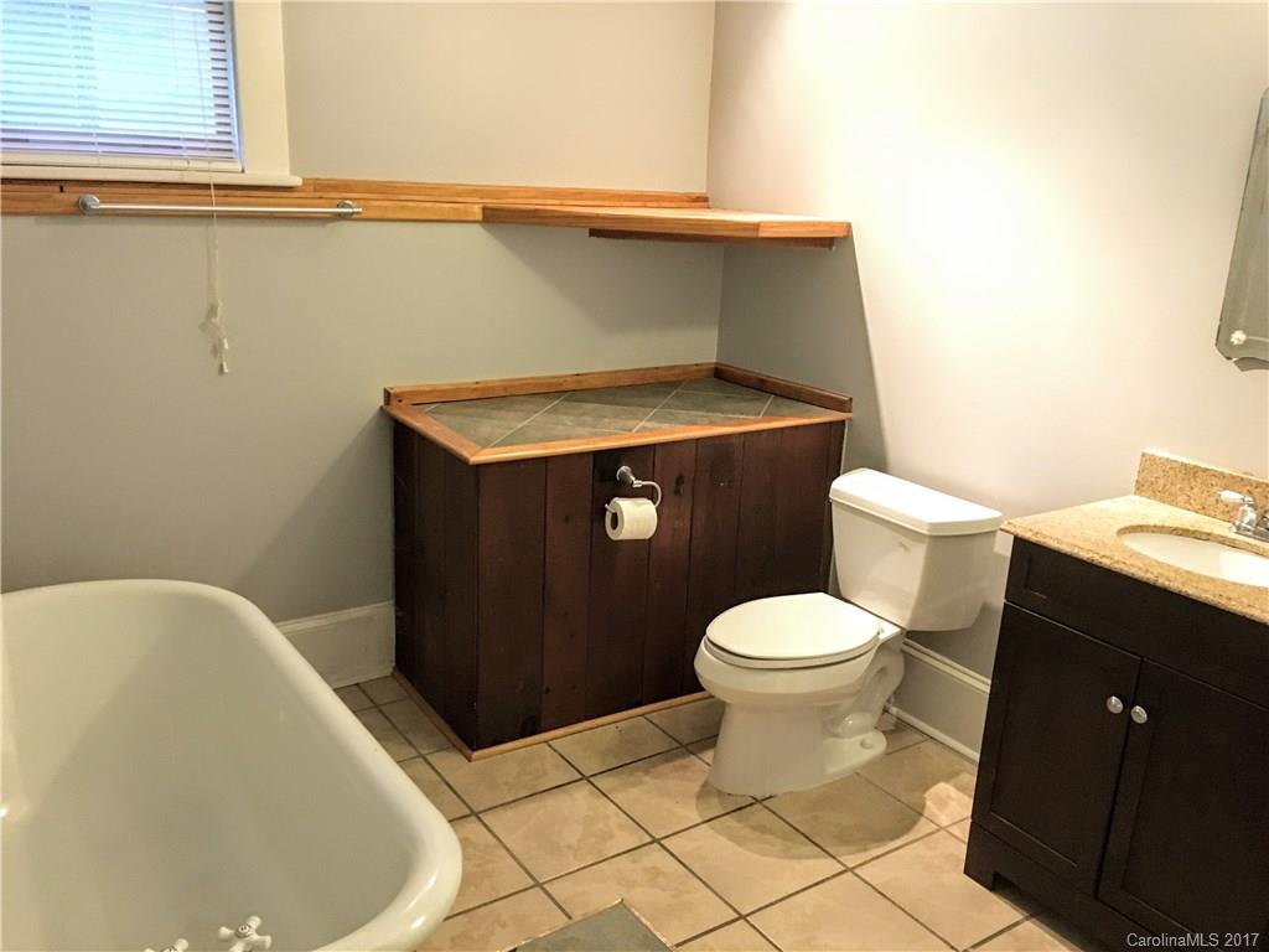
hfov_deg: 61.7
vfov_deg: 48.2
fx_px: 1063
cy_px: 476
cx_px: 634
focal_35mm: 29
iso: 250
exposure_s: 1/15
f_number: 2.2
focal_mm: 4.15
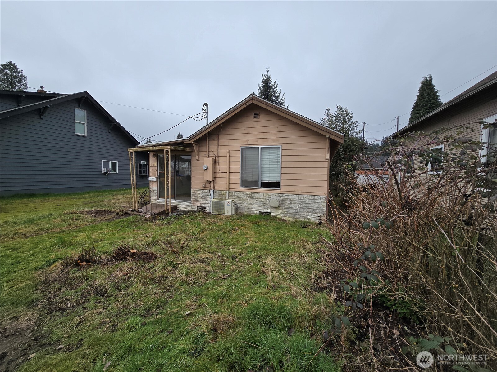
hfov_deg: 106.2
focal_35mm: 13
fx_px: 187
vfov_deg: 89.9
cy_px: 186
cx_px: 248
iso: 50
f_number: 2.2
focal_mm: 2.2
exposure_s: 1/1293
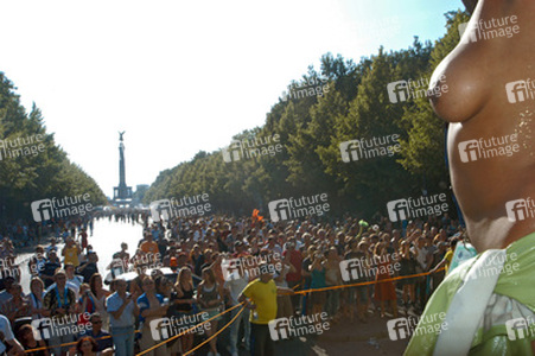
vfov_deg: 36.8
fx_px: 535
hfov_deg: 53.2
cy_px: 178
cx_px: 268
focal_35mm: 36
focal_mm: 24
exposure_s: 1/125
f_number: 14
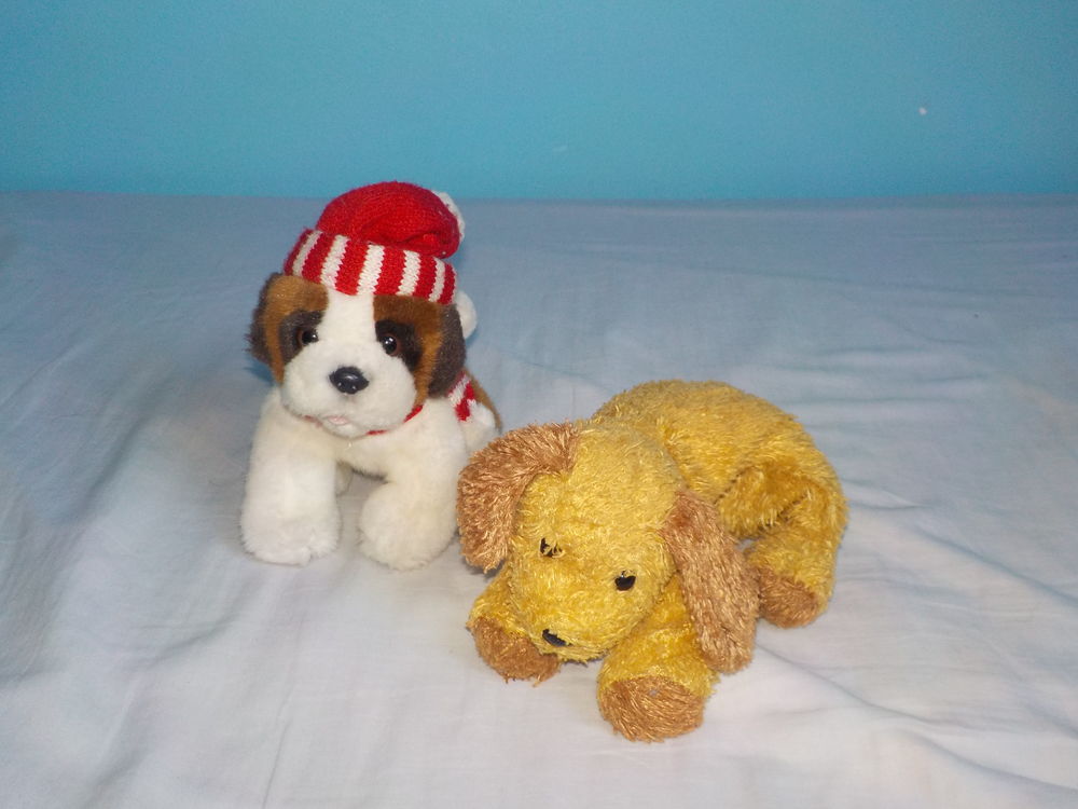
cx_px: 539
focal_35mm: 30
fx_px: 934
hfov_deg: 60.0
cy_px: 404
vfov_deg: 46.8
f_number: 3.3
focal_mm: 4.1
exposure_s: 1/30
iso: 200
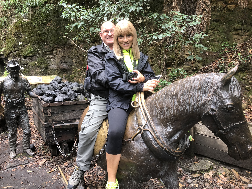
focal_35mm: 28
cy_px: 94
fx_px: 204
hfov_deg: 63.4
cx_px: 126
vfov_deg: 49.7
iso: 32
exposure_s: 1/50
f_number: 1.8
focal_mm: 3.99
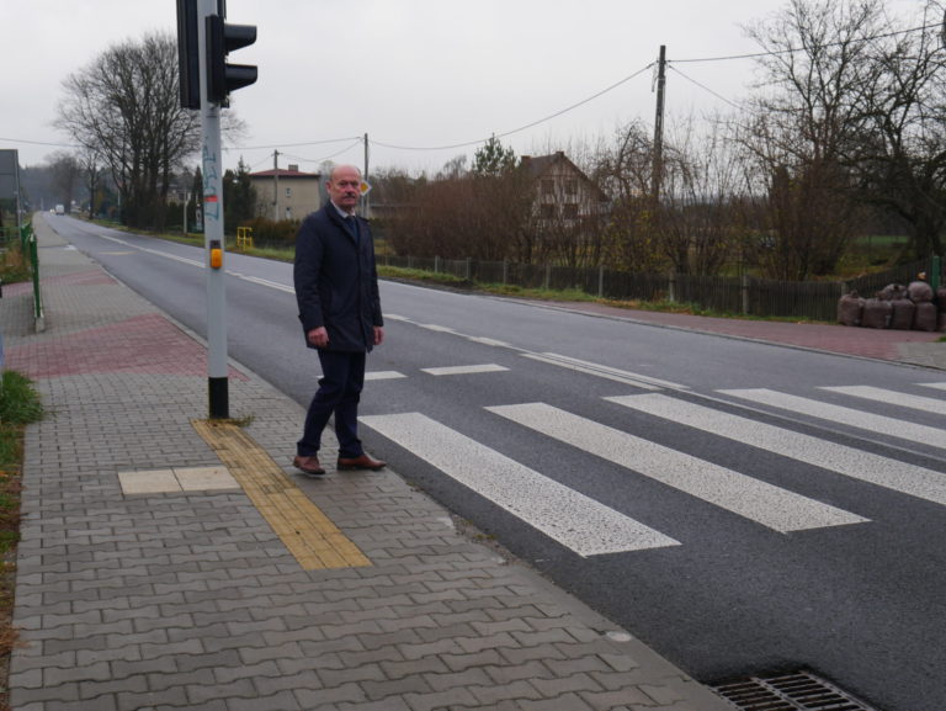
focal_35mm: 46
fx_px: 1258
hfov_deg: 41.2
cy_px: 356
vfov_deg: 31.6
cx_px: 473
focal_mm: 23
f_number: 7.1
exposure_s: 1/160
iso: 200
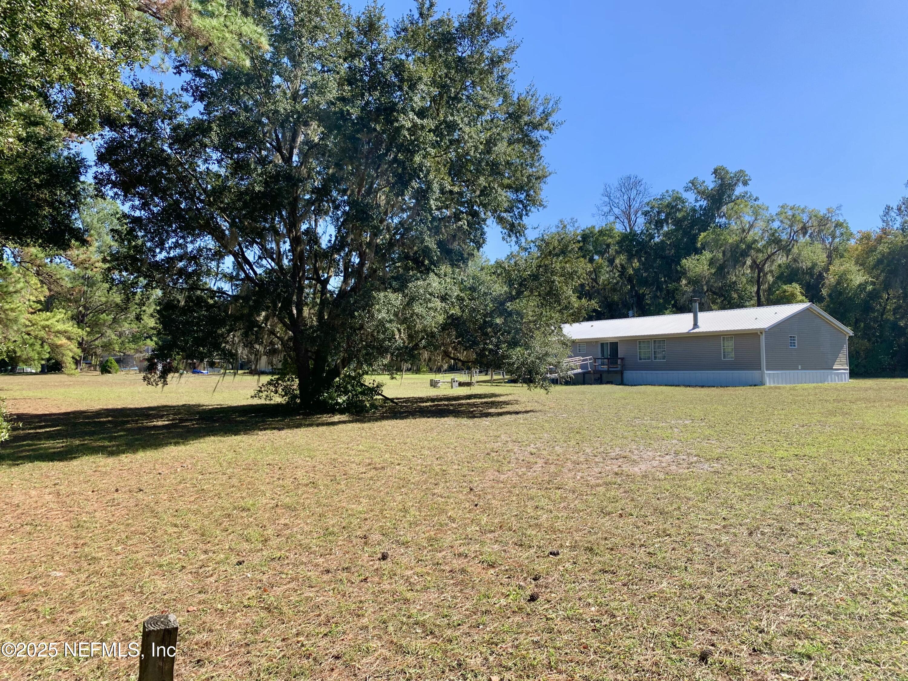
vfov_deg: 53.1
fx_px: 682
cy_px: 340
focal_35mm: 26
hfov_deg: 67.3
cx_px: 454
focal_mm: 4.25
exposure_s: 1/1332
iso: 25
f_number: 1.8
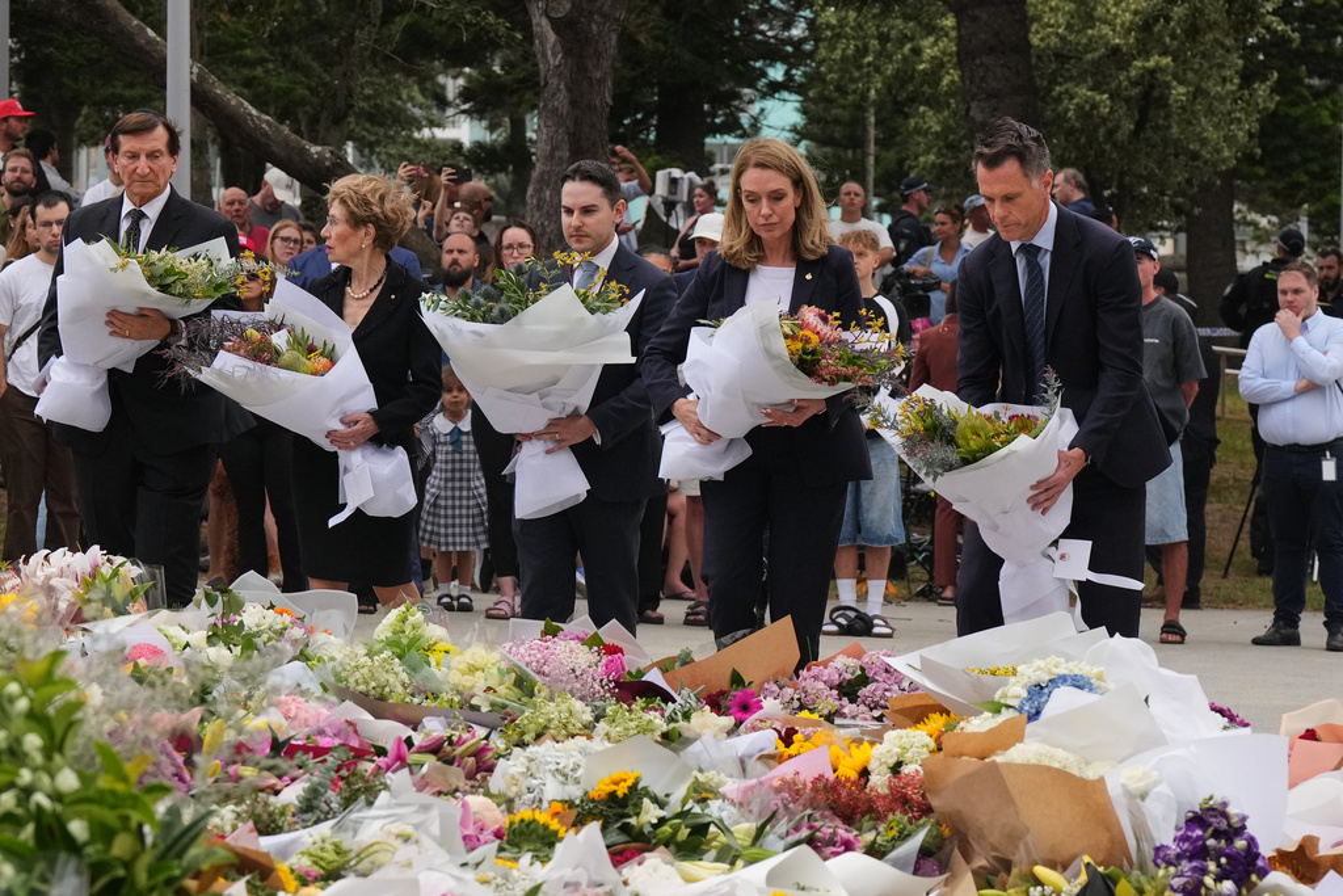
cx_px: 672
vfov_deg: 10.8
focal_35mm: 127
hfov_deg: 16.1
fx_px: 4738
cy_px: 448
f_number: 6.3
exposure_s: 1/2000
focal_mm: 85
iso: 2500
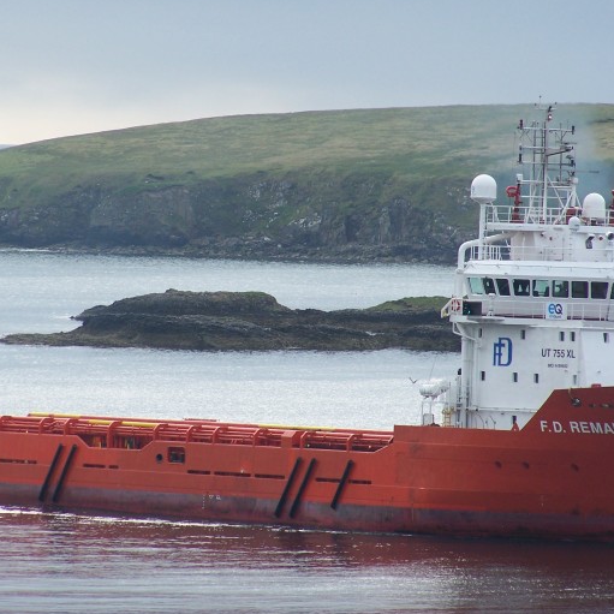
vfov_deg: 4.4
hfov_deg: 4.4
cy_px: 259
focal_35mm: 399
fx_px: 8007
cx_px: 317
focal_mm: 47.7
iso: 80
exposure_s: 1/400
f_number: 3.3
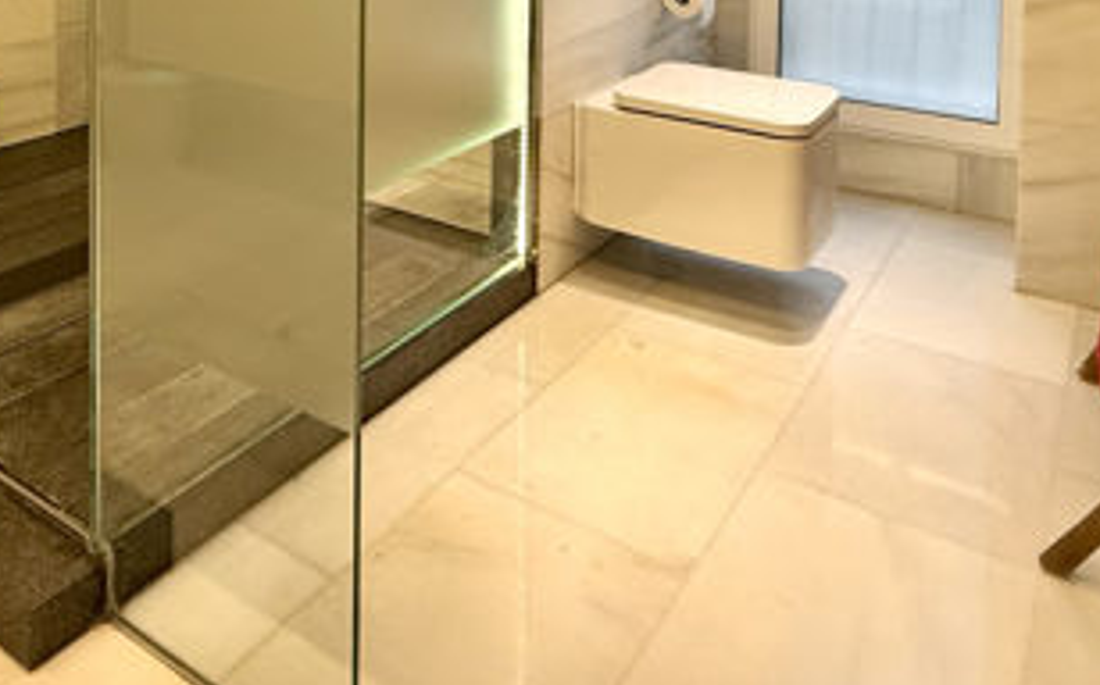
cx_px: 434
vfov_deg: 31.4
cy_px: -128
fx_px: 1019
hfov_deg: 56.3
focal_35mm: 34
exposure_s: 1/100
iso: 250
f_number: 2.2
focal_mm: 2.22
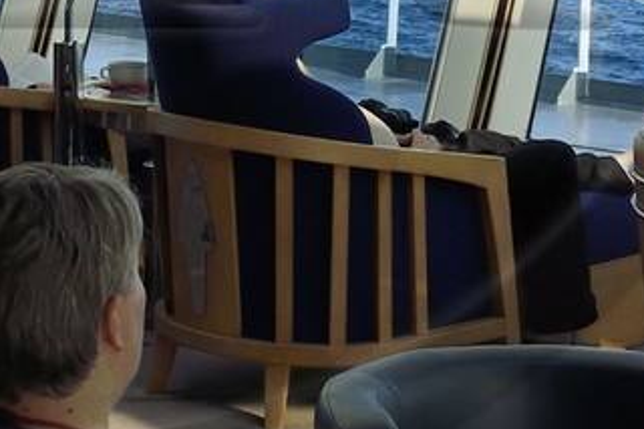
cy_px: -298
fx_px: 2592
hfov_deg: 14.0
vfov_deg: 9.1
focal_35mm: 145
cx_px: 30
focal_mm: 29
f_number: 13
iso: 400
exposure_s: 1/250
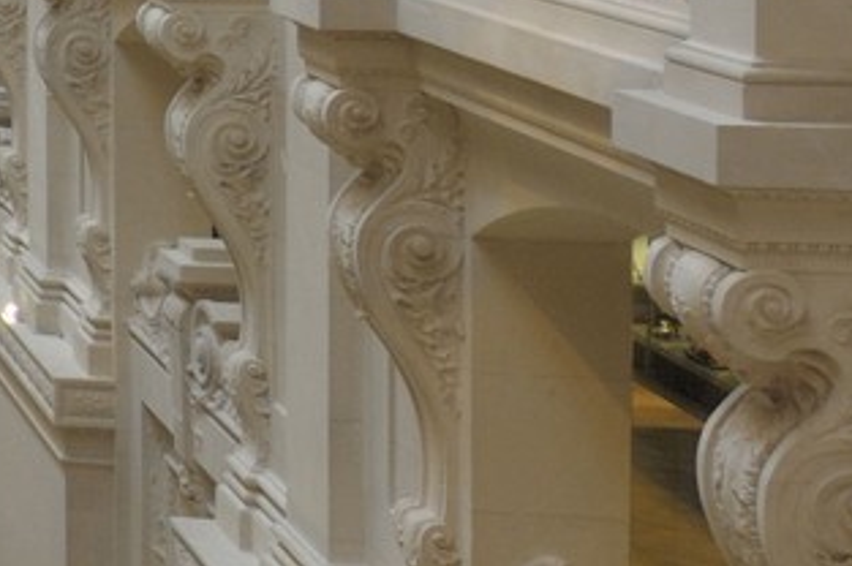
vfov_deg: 13.2
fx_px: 2354
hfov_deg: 14.5
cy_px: -204
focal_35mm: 100
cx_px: -1121
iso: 100
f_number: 13
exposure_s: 1/1.25
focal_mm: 13
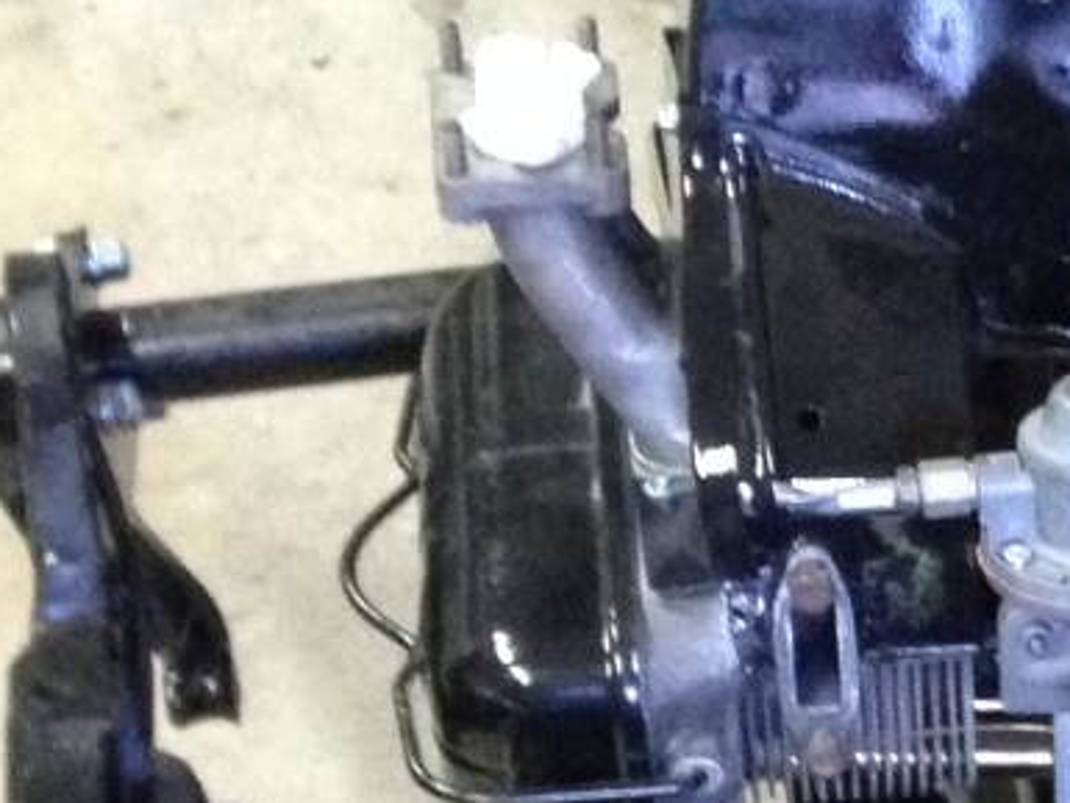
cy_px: 831
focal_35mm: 140
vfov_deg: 10.5
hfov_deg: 13.3
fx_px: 4329
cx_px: 1587
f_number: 2.4
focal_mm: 4.12
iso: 500
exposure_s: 1/15
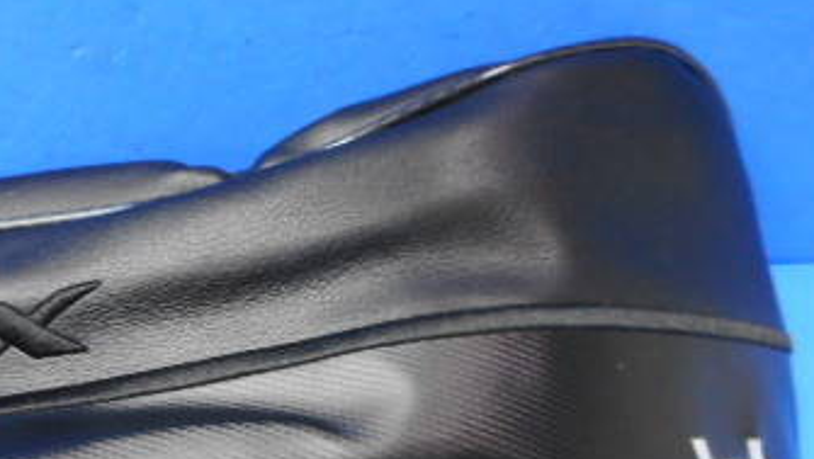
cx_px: 148
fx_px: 1123
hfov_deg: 38.2
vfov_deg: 22.8
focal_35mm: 52
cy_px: 357
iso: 320
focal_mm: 4.5
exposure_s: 1/30
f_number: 3.7
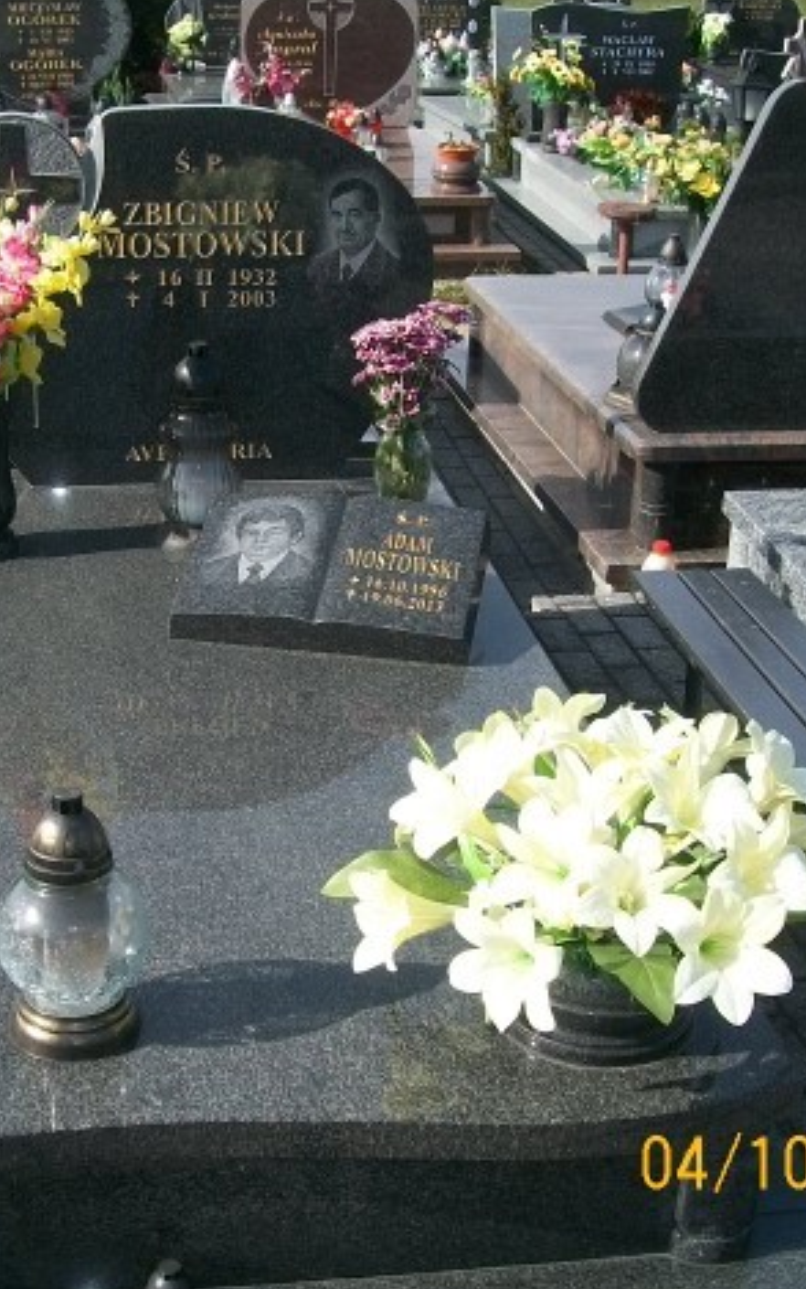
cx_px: 206
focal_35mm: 52
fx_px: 1826
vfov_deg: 38.9
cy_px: 644
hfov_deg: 24.6
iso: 80
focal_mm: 6
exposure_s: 1/320
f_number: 4.8
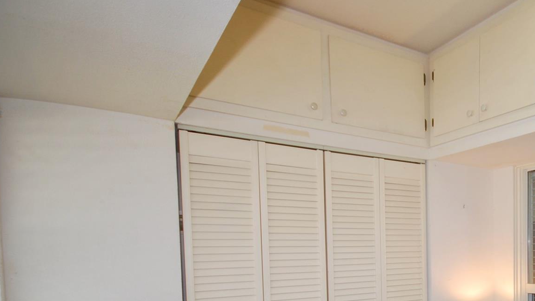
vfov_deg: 38.9
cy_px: 265
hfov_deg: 60.1
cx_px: 457
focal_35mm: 28
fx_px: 397
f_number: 4
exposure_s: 1/60
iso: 200
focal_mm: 10
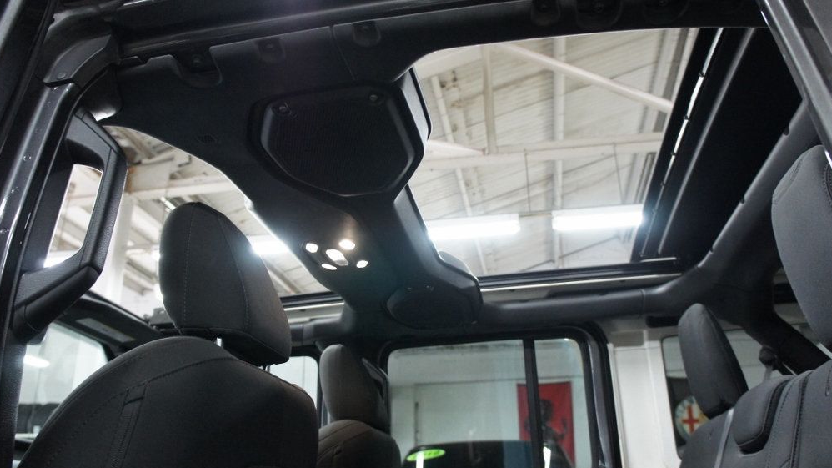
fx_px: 640
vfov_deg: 40.1
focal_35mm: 29
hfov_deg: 66.1
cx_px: 418
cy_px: 257
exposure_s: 1/60
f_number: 3.5
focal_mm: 18
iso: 1600
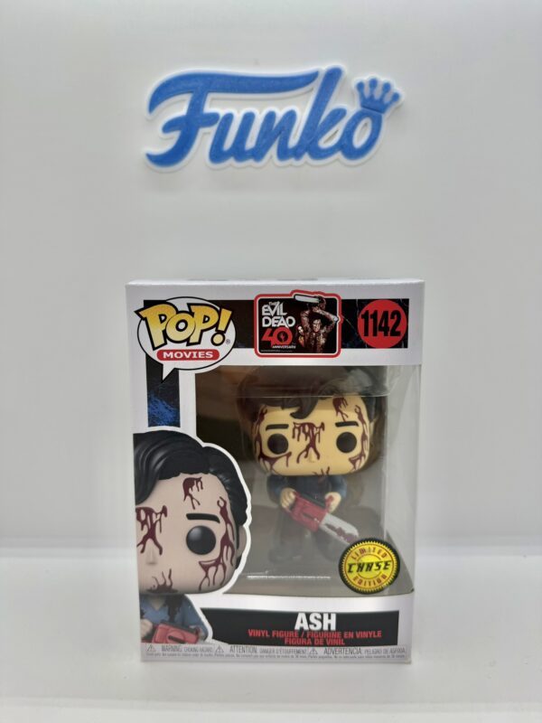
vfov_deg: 71.6
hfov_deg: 56.8
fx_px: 501
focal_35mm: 24
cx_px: 271
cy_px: 362
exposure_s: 1/239
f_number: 1.78
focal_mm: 6.76
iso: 64
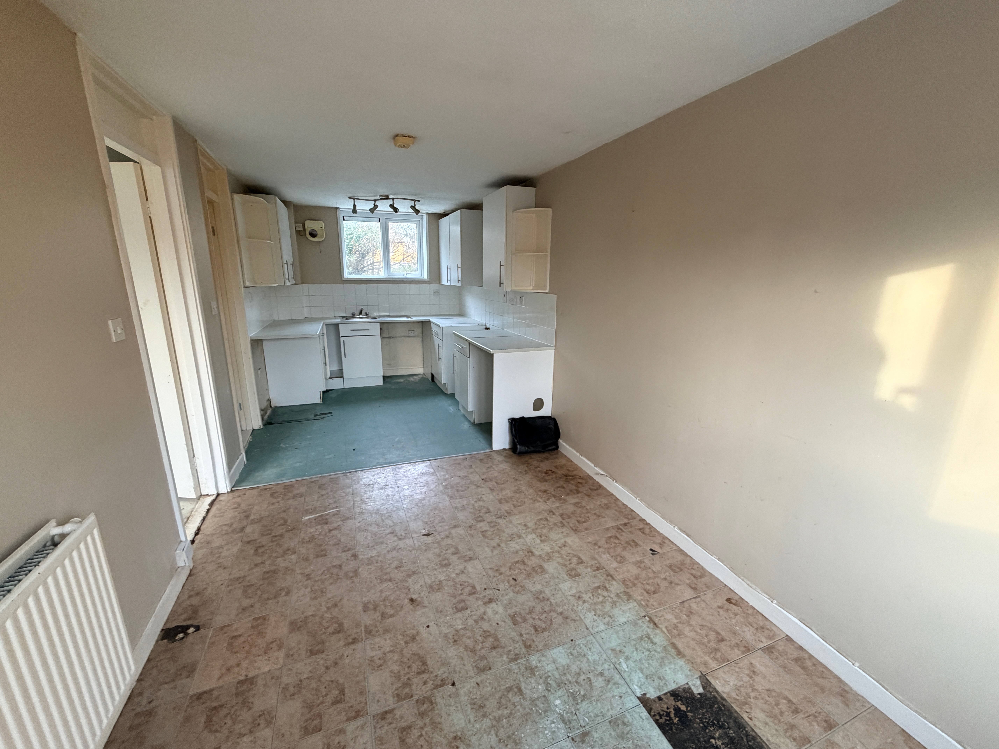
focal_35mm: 14
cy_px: 374
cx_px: 500
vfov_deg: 85.7
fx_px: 404
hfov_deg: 102.1
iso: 320
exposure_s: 1/60
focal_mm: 2.22
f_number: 2.2
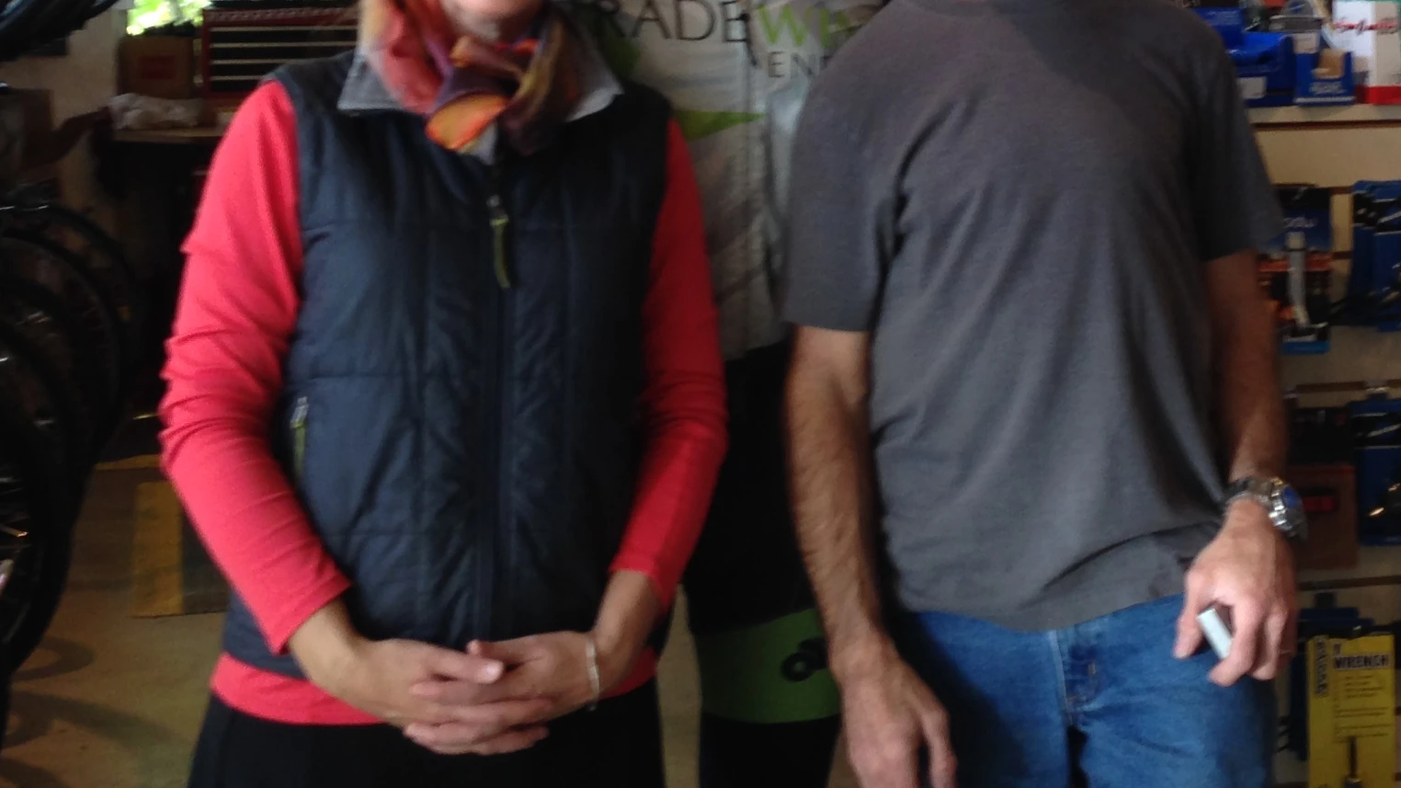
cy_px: -36
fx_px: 2860
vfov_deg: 15.3
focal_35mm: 77
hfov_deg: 27.2
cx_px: 1019
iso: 50
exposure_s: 1/20
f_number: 2.4
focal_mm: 4.12
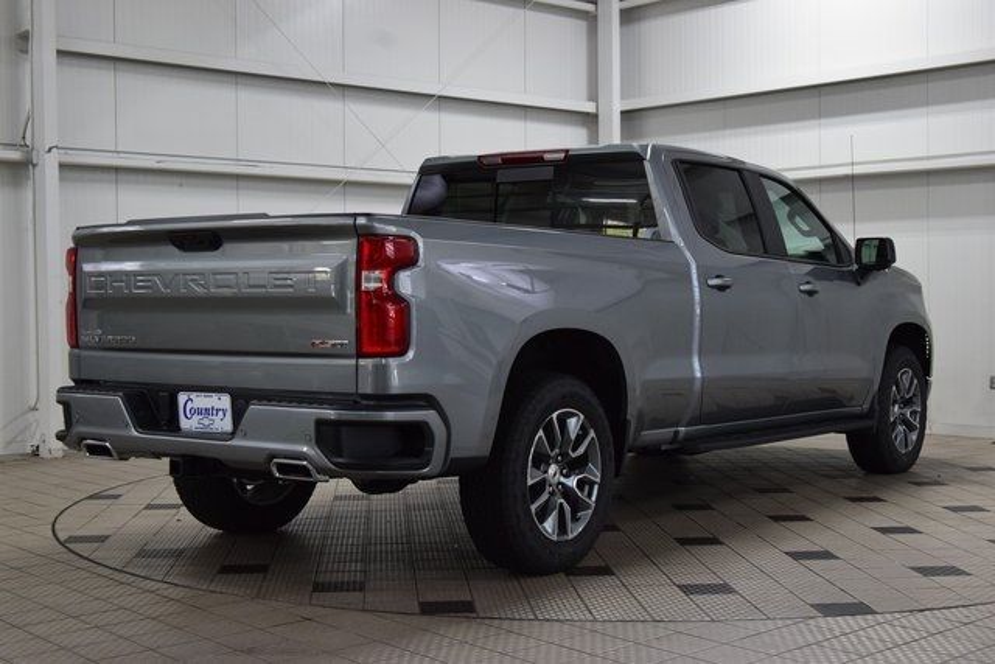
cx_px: 498
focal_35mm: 51
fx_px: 1410
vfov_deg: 26.5
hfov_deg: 38.9
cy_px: 332
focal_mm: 34
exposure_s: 1/60
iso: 1400
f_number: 8
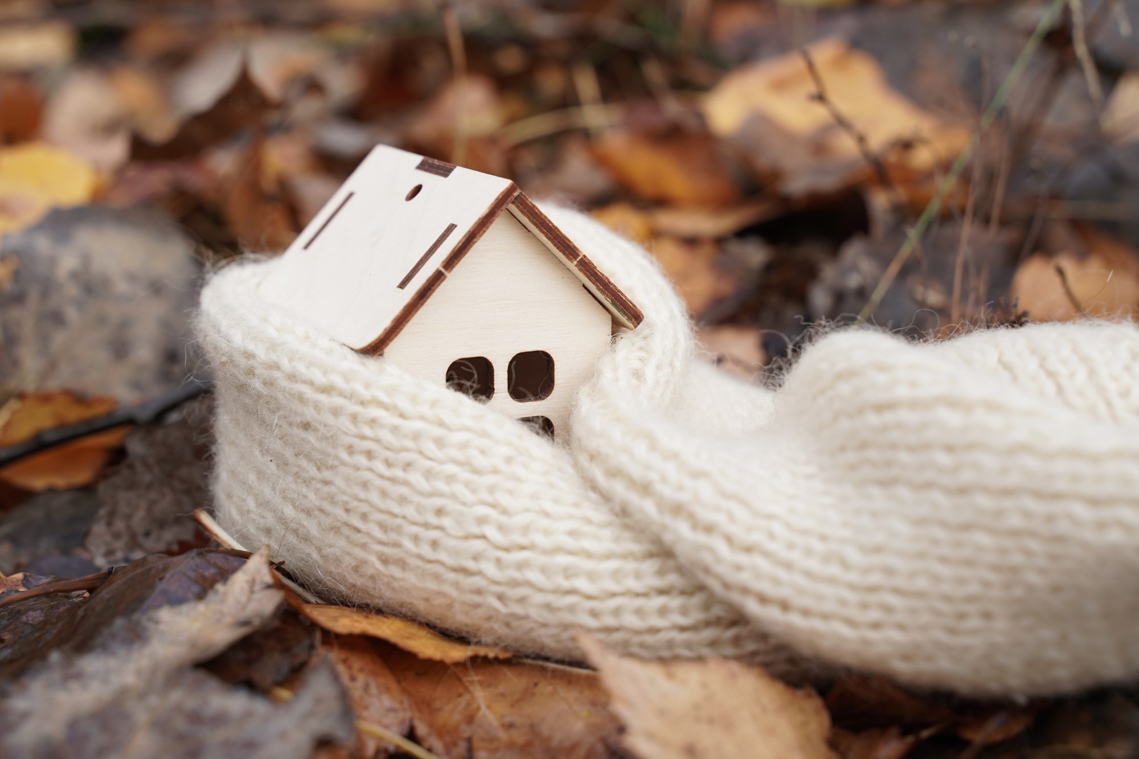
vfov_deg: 20.9
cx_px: 570
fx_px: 2056
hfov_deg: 31.0
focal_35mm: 65
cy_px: 380
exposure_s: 1/125
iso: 200
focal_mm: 65
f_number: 6.3
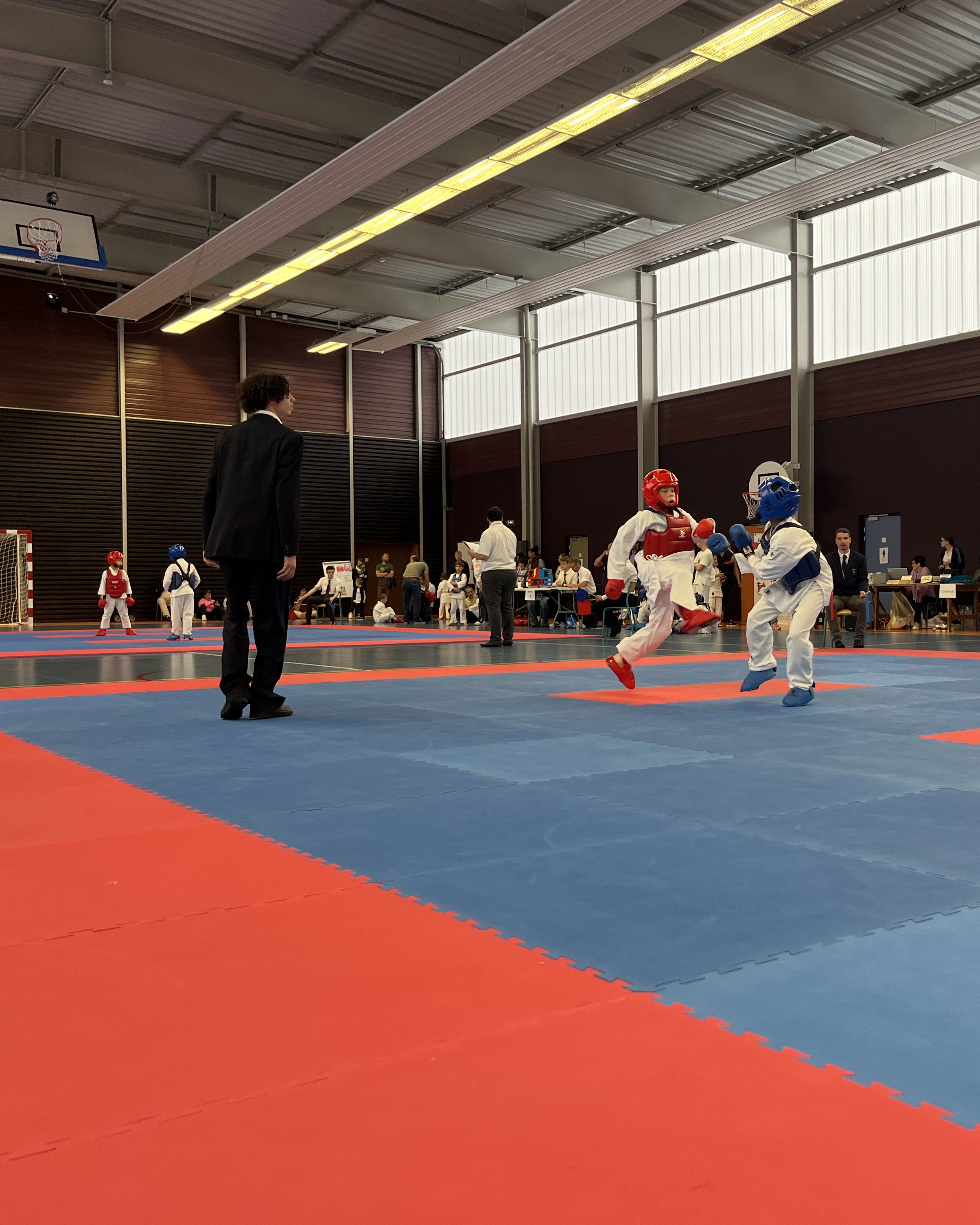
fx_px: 1233
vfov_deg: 52.8
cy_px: 612
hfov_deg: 42.6
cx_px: 677
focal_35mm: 34
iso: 80
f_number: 1.6
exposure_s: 1/122
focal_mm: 5.1
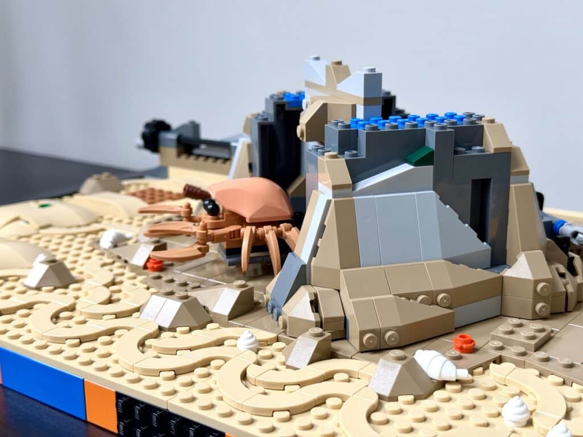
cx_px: 292
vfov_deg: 30.3
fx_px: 808
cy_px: 218
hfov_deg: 39.7
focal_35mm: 48
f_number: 1.78
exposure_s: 1/61
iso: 100
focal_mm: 6.76
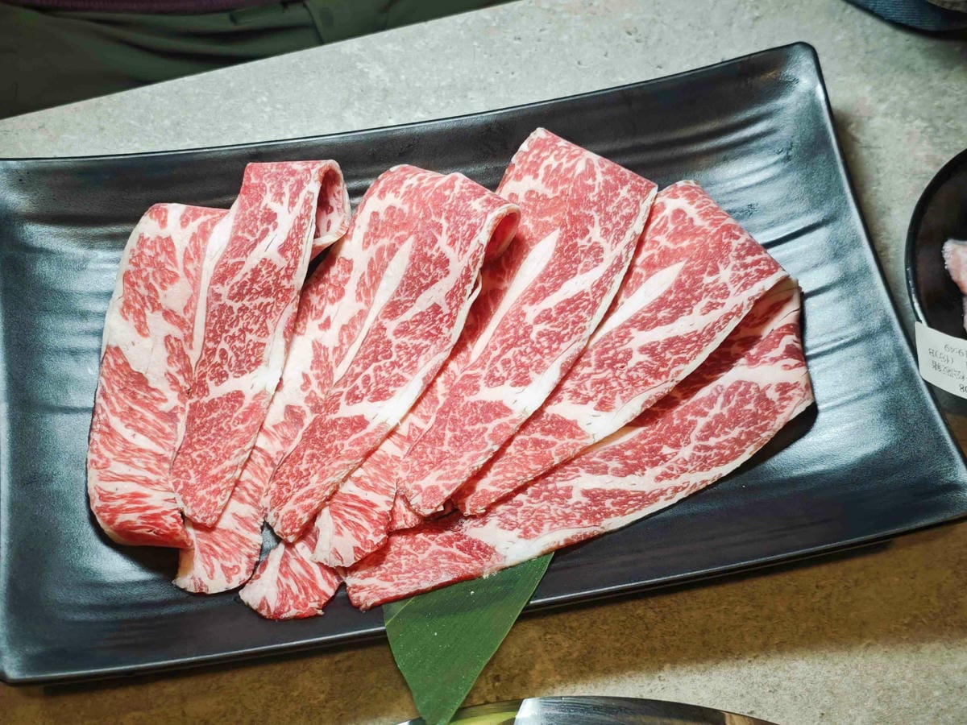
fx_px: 1341
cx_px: 484
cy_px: 362
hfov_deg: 39.7
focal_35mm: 48
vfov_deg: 30.3
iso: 500
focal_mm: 8.72
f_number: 2
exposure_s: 1/600
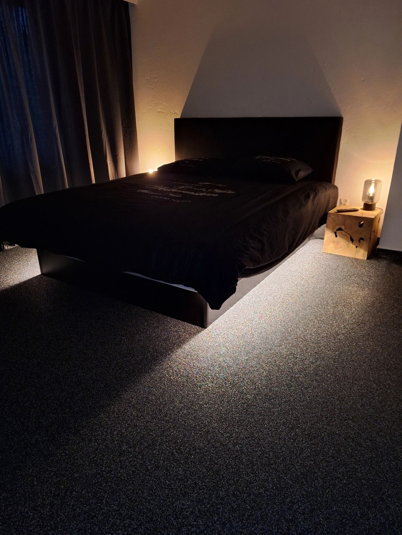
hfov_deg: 58.9
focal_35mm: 23
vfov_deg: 73.9
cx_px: 201
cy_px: 268
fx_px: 356
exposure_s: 1/20
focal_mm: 5.54
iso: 500
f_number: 1.8
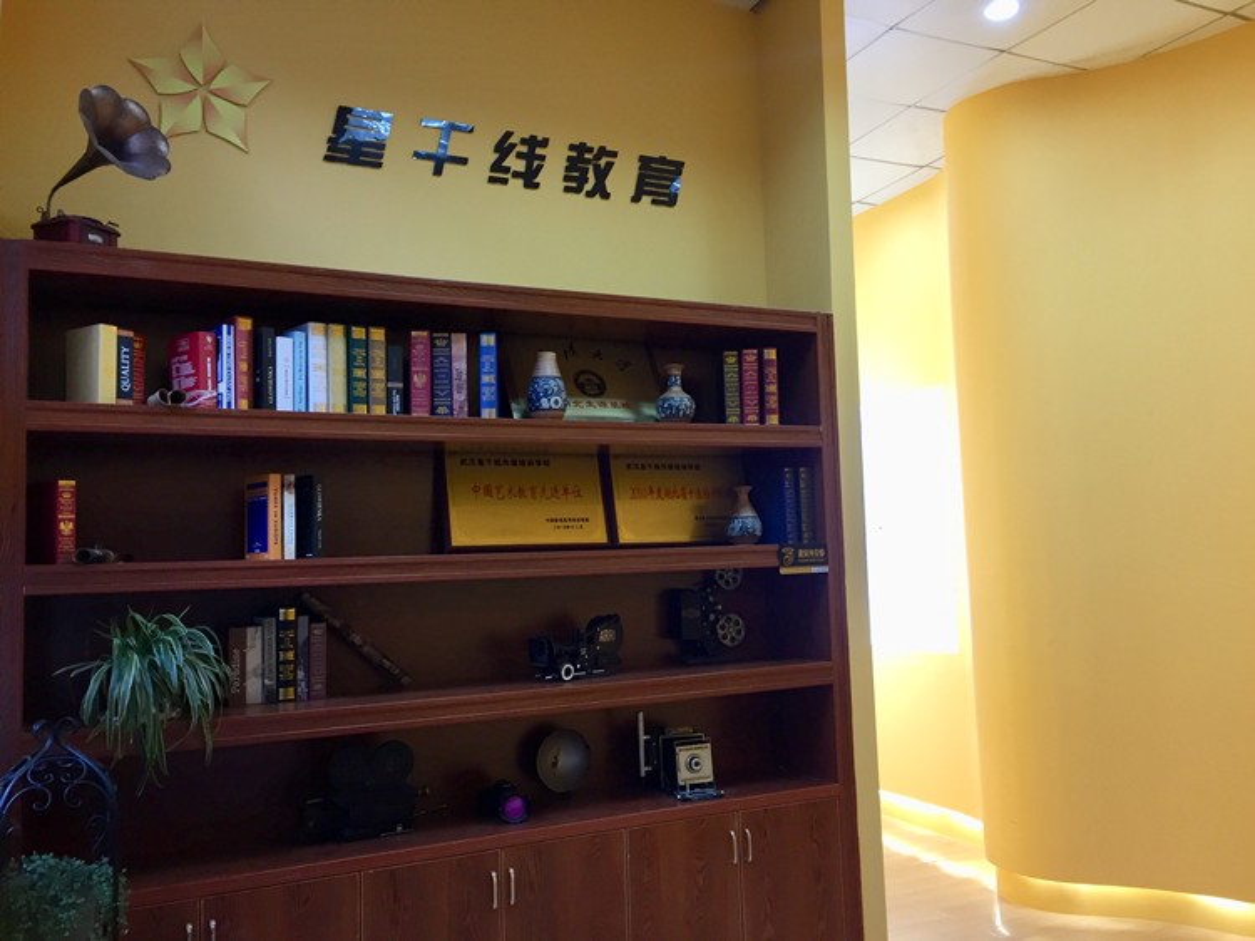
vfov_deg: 48.2
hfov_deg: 61.7
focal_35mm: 29
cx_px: 628
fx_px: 1051
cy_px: 470
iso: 100
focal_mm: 4.15
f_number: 2.2
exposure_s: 1/33
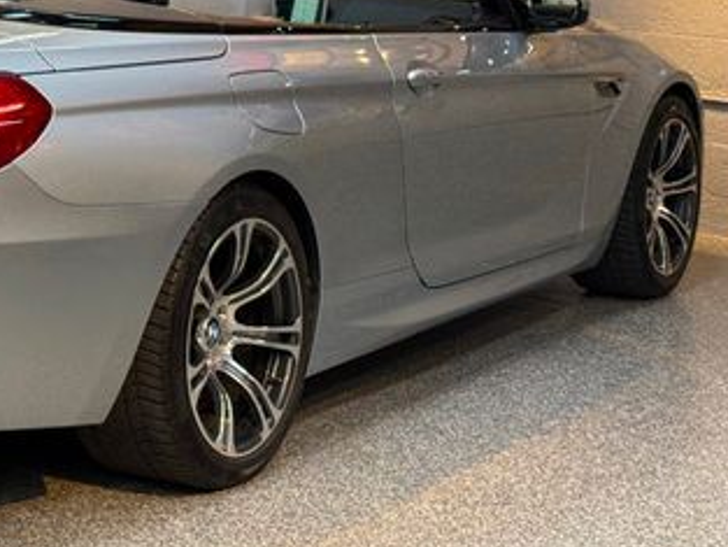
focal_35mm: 98
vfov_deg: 14.9
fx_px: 2062
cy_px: 16
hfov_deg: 19.5
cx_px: 26
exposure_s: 1/60
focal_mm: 6.76
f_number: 1.78
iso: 80
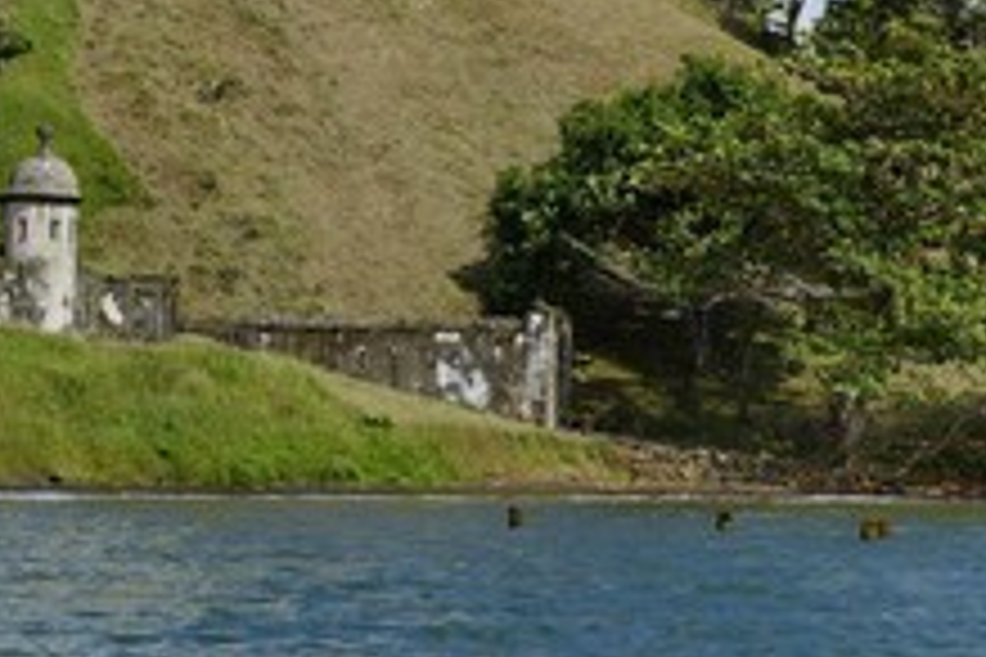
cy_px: 32
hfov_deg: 15.3
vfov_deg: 10.2
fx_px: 3670
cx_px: 711
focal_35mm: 134
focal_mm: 70
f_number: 11
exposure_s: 1/400
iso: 200
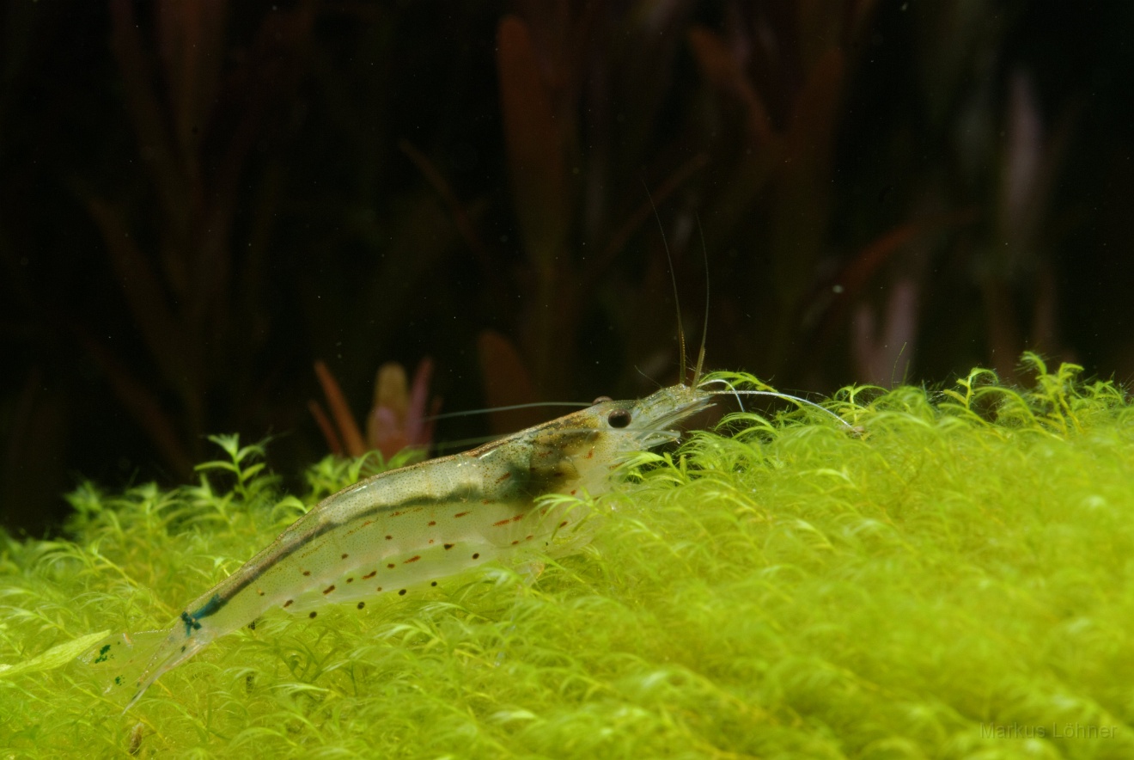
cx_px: 567
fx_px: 4731
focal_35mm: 150
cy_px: 380
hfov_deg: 13.7
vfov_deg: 9.2
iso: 100
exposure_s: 1/125
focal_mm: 100
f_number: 22
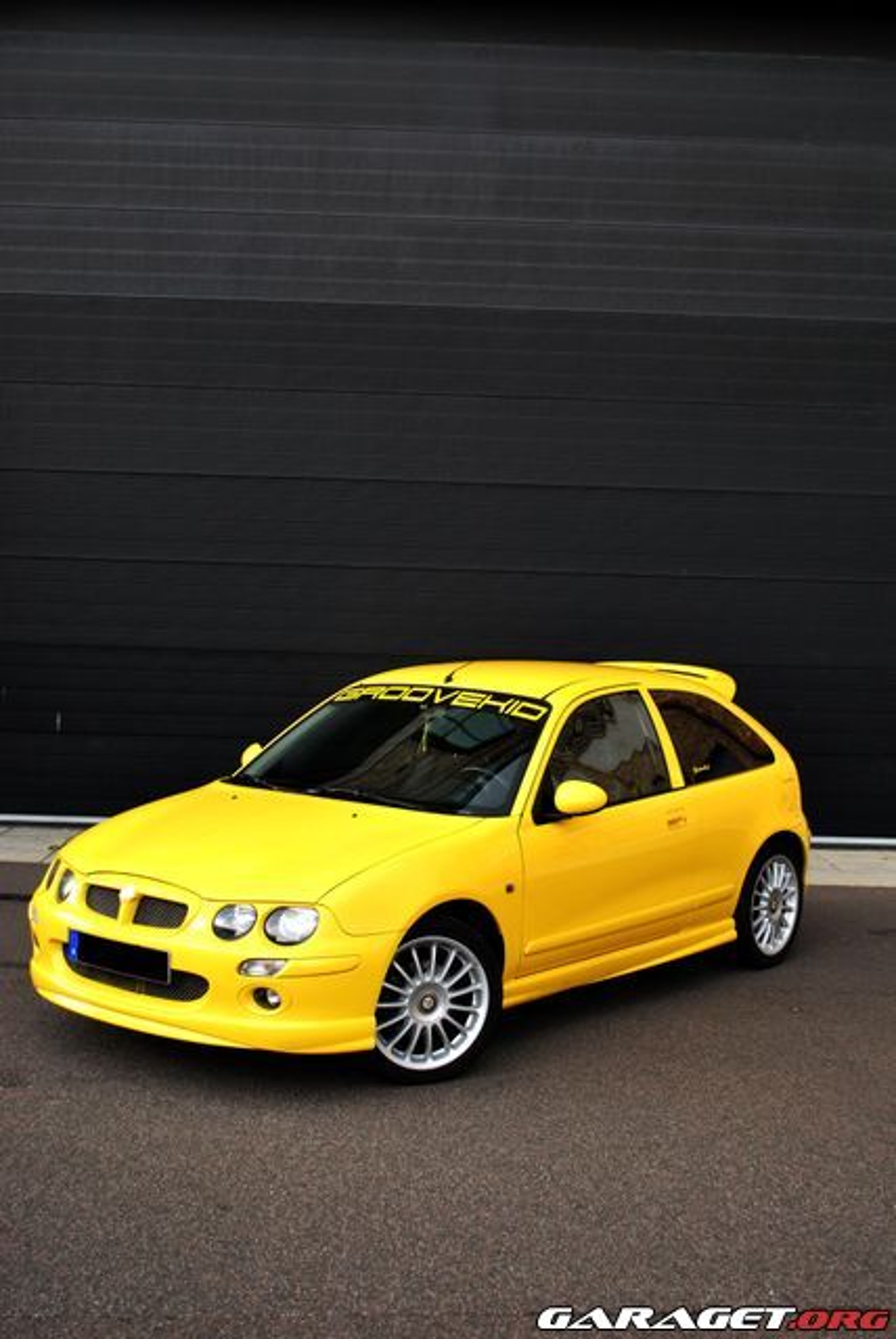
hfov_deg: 29.9
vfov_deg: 43.6
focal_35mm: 45
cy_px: 670
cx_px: 448
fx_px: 1676
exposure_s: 1/250
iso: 400
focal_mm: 30
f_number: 5
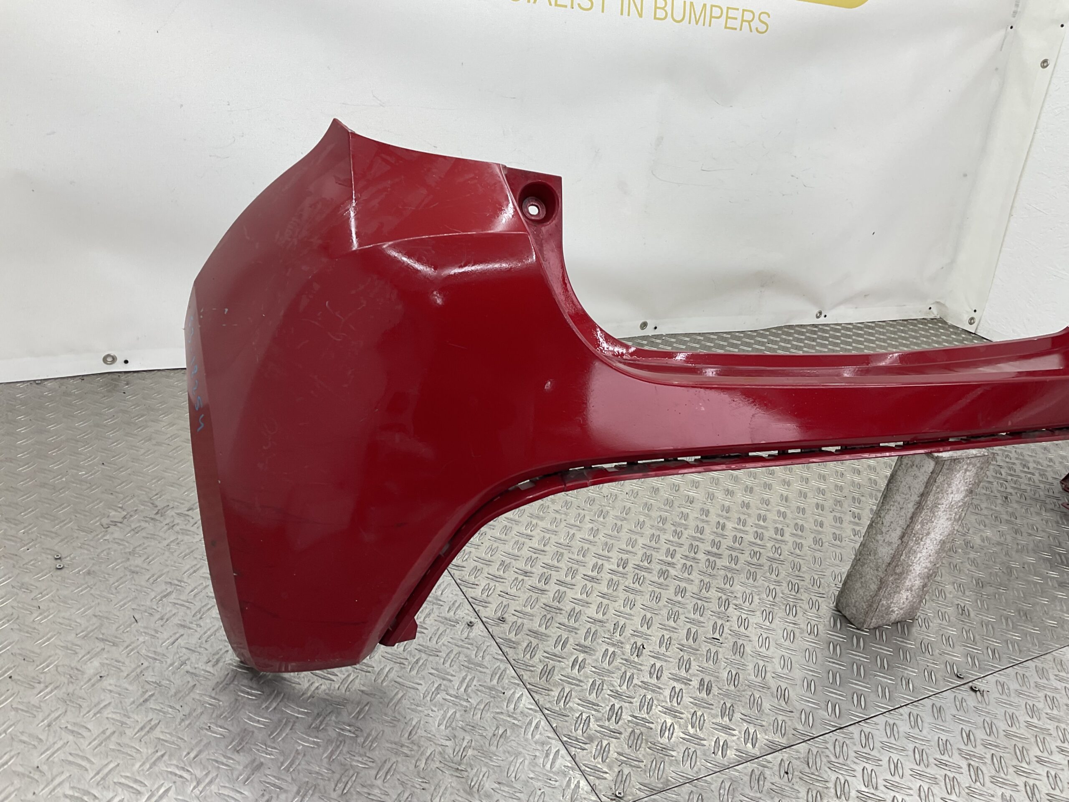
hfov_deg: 61.7
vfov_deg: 48.2
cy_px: 401
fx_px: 896
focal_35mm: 29
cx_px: 534
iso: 25
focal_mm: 3
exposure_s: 1/100
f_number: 1.8
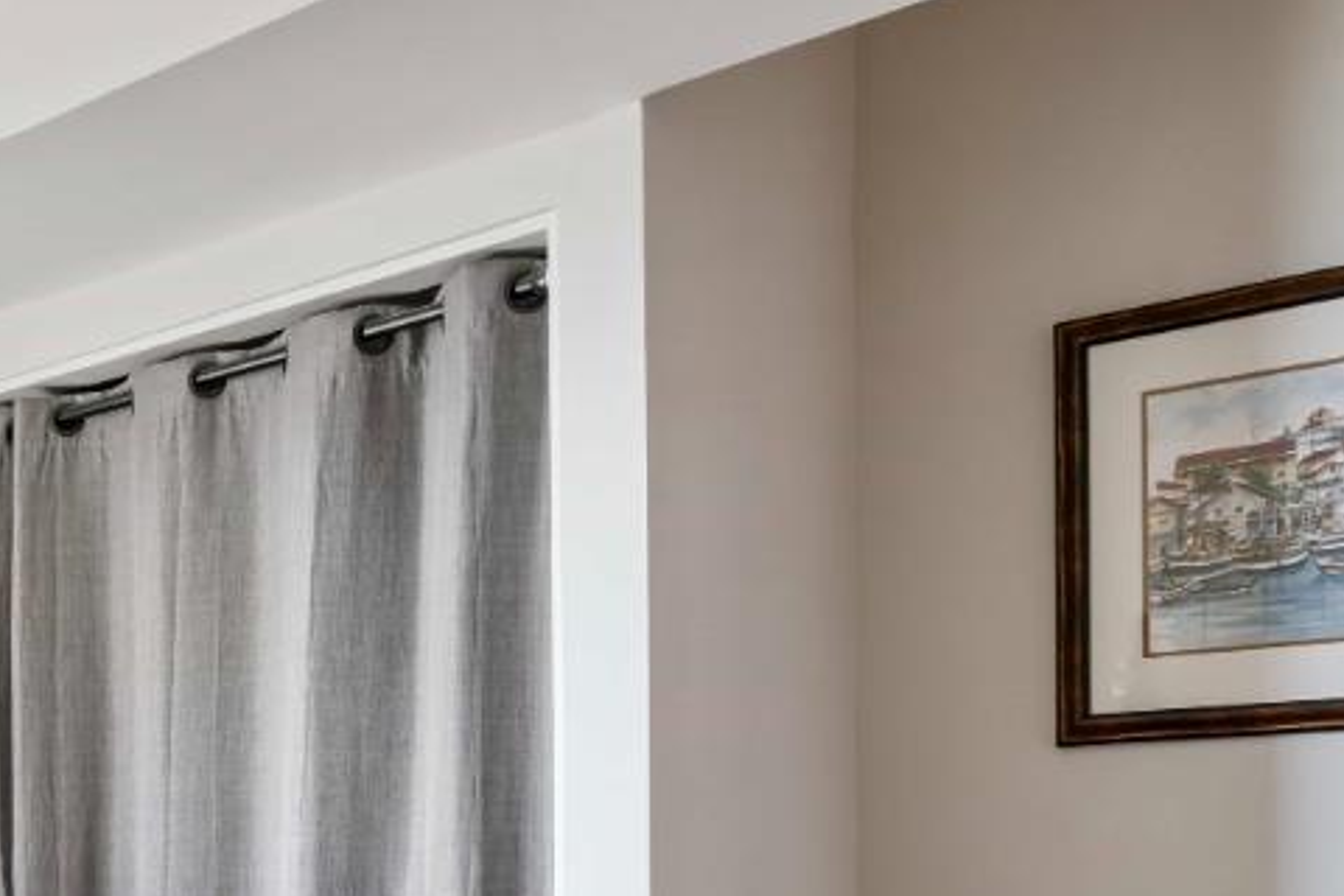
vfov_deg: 25.6
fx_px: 1867
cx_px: -162
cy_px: 899
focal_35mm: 50
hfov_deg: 33.9
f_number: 10
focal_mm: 16
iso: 640
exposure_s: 1/10
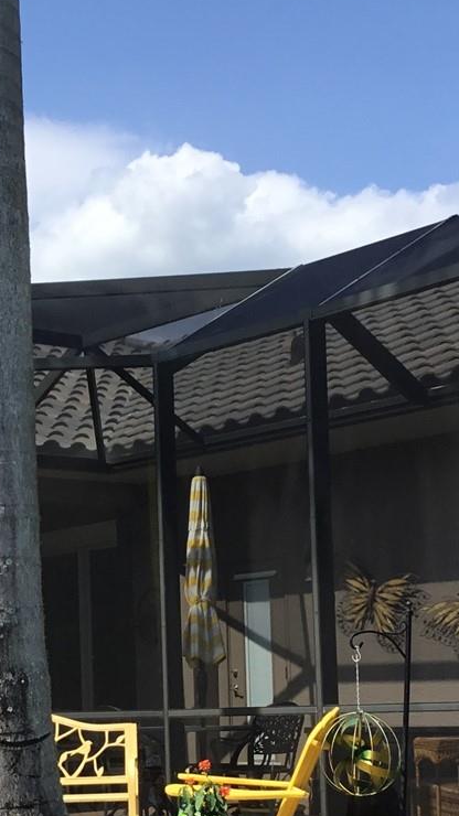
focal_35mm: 73
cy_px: 627
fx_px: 1580
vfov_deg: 28.5
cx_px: 88
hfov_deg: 16.4
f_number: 2.4
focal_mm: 3.3
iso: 25
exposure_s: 1/1235
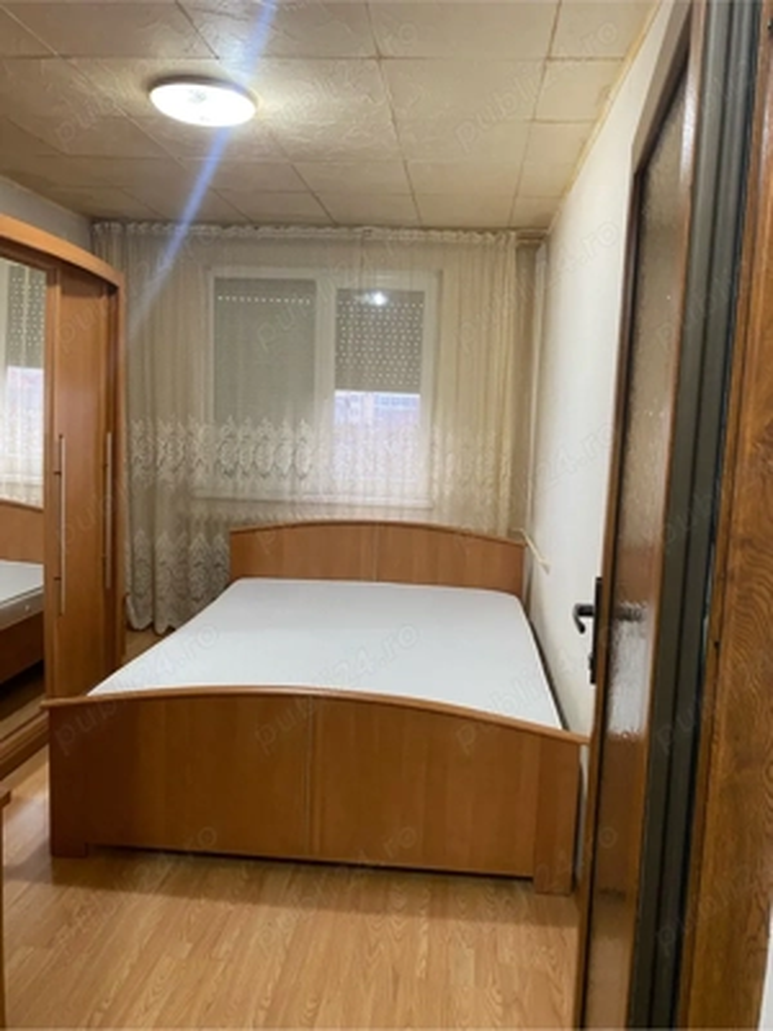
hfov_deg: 53.1
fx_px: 774
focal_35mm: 26
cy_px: 516
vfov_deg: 67.3
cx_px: 386
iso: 200
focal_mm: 4.25
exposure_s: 1/50
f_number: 1.8
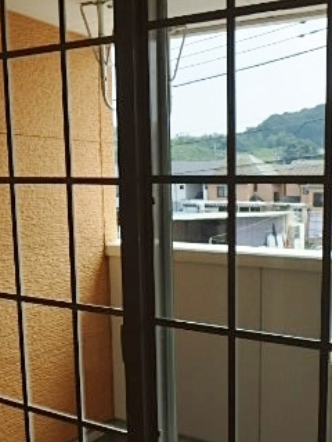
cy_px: 271
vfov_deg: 44.5
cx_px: 248
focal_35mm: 42
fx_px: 537
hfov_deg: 33.7
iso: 125
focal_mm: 3.7
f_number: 3.5
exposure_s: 1/500
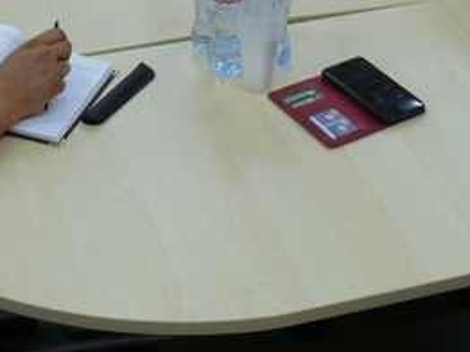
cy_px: -153
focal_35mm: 107
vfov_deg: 13.2
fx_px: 1451
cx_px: 187
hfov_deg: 18.4
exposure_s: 1/50
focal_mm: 7.4
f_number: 2.8
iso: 100
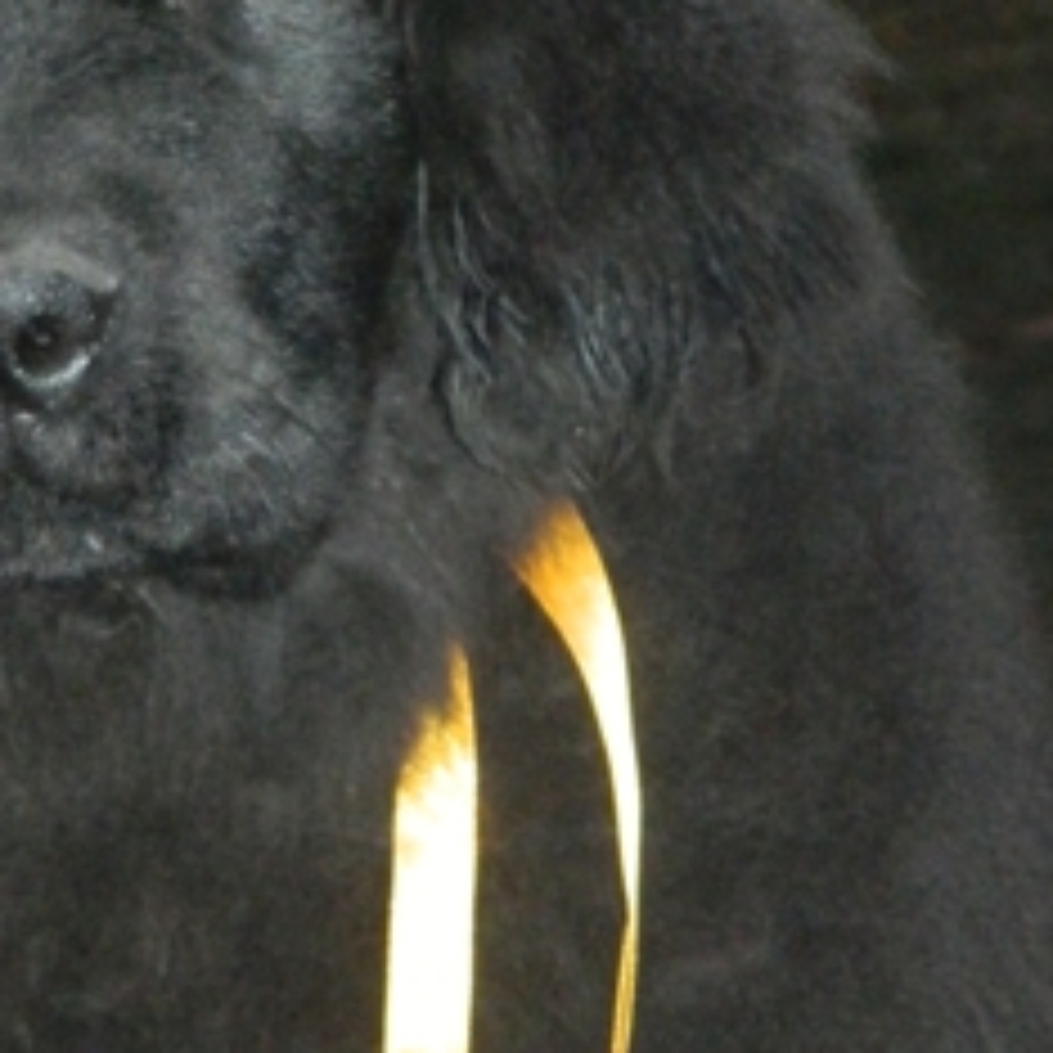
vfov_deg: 6.4
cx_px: 142
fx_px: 9430
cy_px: 477
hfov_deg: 6.4
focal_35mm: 274
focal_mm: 23.2
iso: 800
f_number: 4.7
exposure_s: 1/60
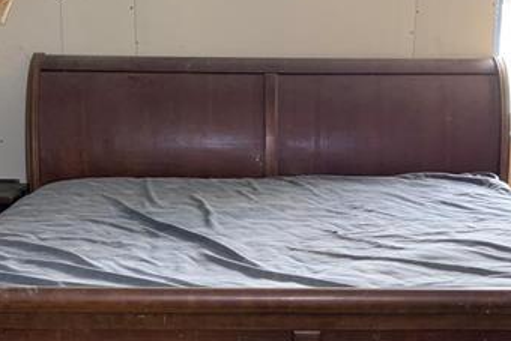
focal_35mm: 61
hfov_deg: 32.9
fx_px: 866
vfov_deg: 21.9
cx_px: 260
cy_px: 293
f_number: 1.8
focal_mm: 4.25
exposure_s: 1/60
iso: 320
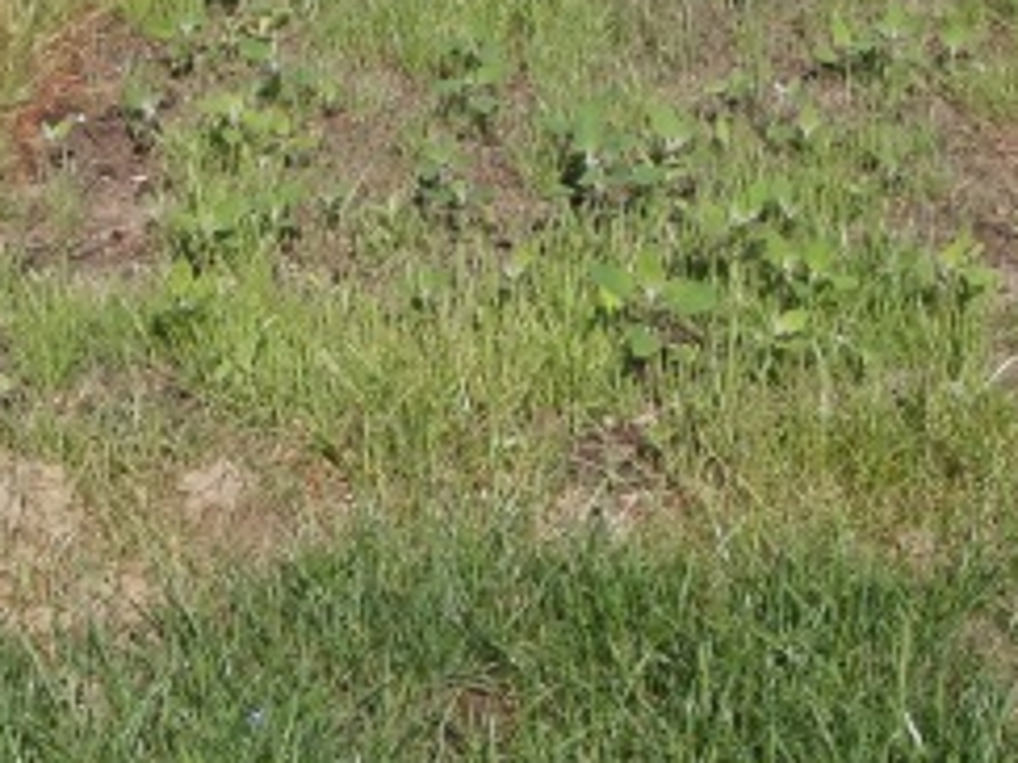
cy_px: -130
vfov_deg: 14.4
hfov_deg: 19.6
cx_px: 633
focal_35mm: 100
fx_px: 2939
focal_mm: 6.67
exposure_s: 1/640
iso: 100
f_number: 3.9
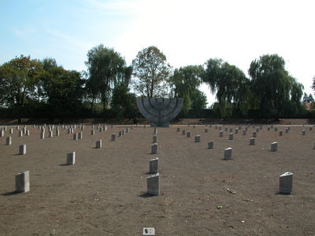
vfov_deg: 40.7
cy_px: 118
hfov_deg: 52.6
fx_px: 318
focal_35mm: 35
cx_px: 158
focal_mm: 8.9
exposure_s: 1/262
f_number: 7.1
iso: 100
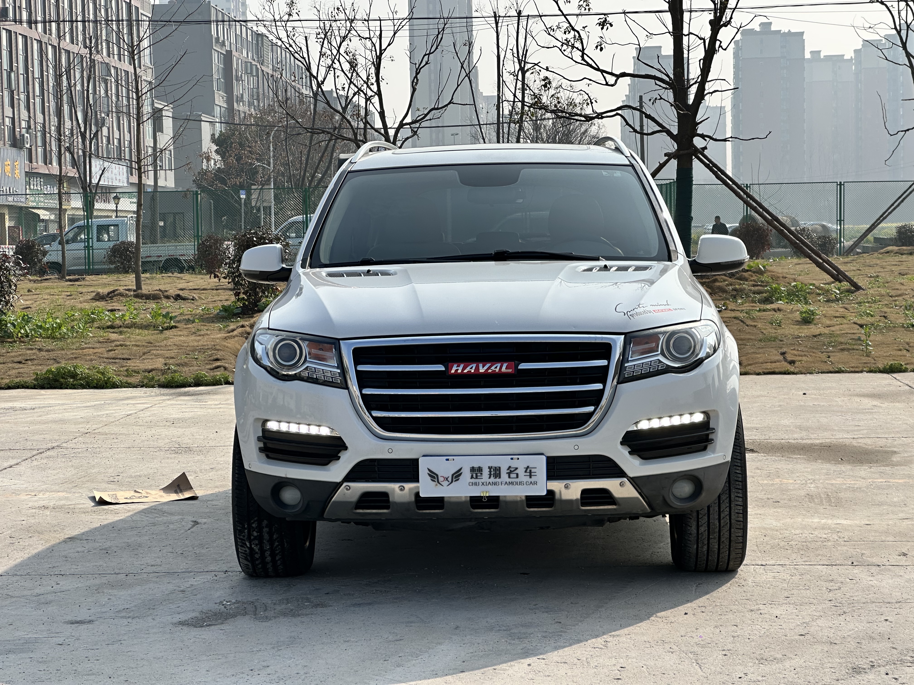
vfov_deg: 19.1
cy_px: 342
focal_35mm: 77
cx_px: 457
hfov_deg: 25.3
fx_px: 2033
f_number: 2.8
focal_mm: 9
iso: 32
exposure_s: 1/673
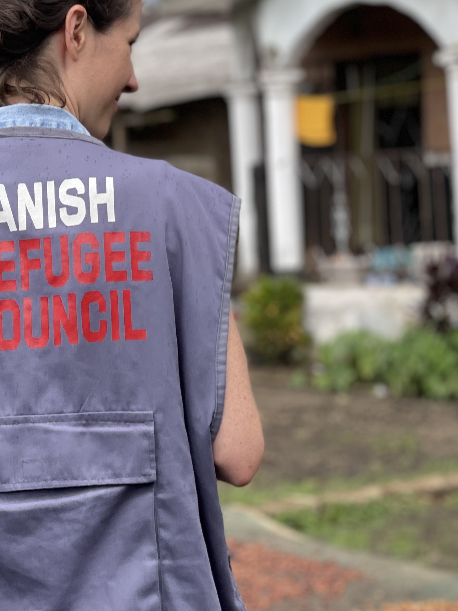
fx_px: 1993
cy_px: 136
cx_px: 130
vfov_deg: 17.3
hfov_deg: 13.1
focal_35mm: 113
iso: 25
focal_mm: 7.5
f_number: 2.2
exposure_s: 1/176
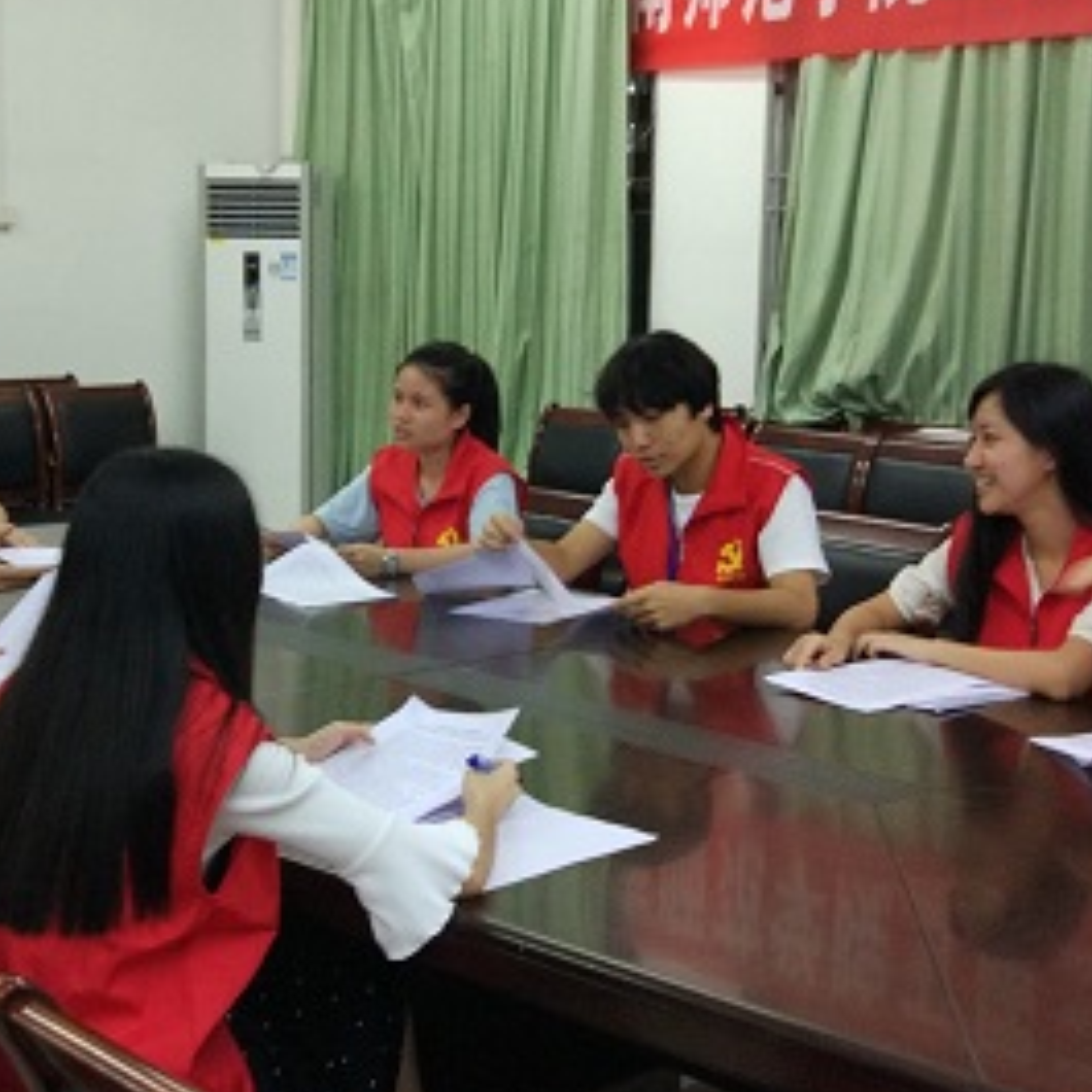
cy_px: 499
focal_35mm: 56
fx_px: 1999
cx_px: 396
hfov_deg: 30.4
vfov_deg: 30.5
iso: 442
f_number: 2
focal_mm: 4.26
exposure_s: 1/20
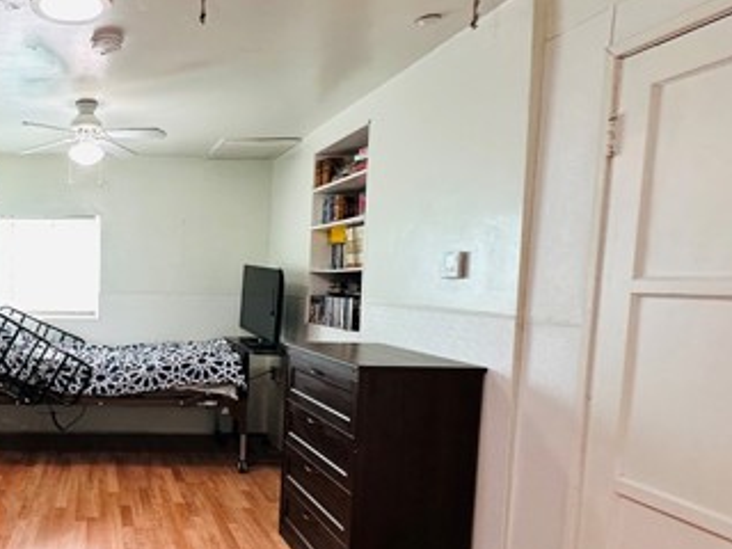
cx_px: 94
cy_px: 325
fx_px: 592
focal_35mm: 28
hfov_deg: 56.1
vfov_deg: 49.5
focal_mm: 2.22
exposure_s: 1/60
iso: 200
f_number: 2.2
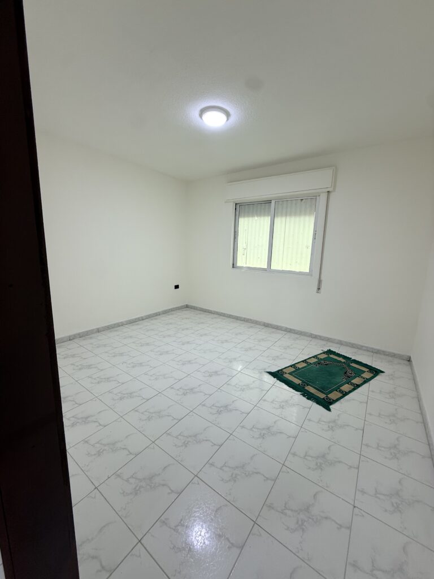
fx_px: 234
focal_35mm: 14
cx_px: 217
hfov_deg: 85.7
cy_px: 290
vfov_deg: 102.1
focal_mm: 2.22
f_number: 2.2
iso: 80
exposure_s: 1/100
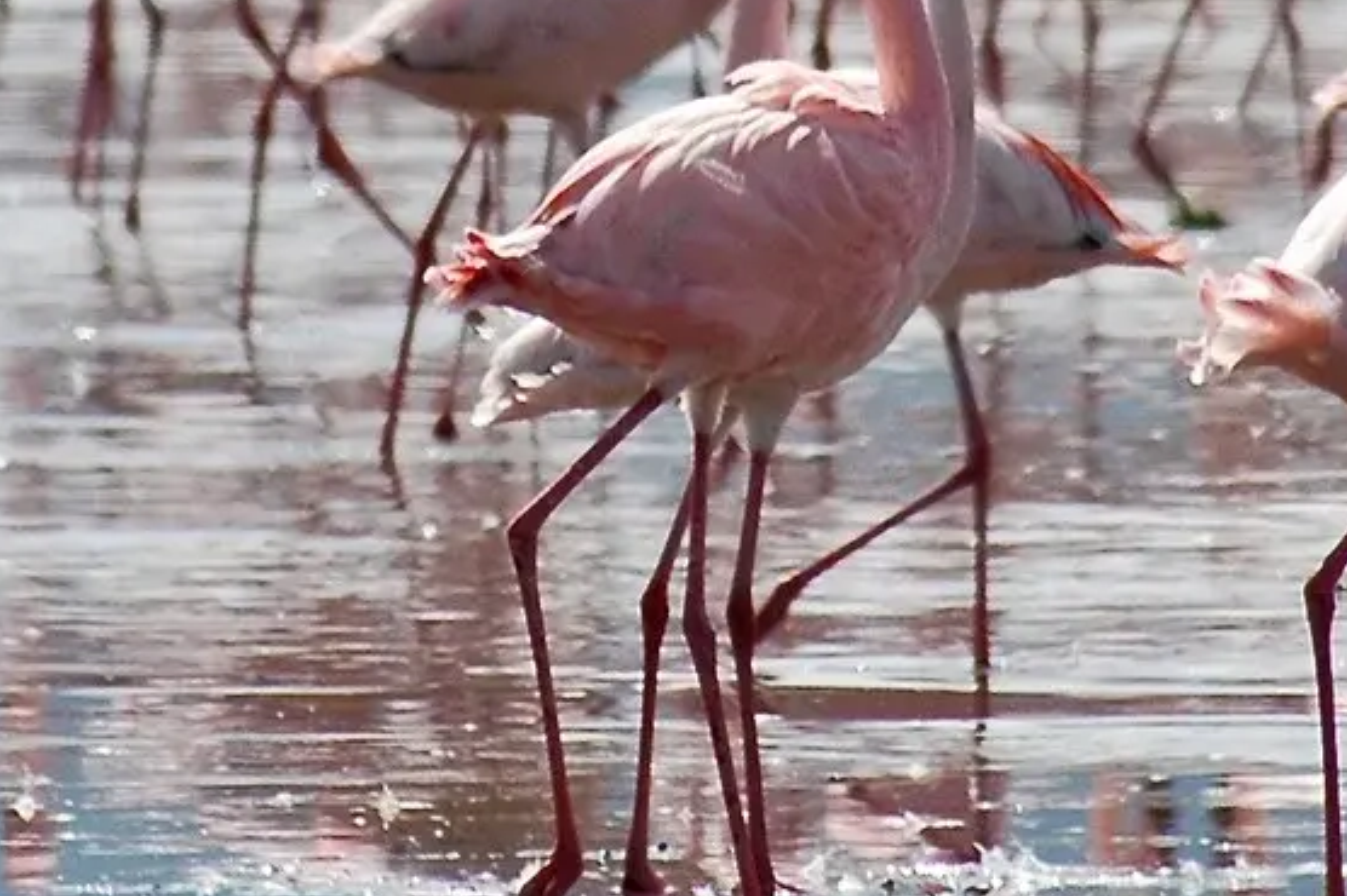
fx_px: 58146
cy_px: -109
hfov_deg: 1.3
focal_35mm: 1555
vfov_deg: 0.9
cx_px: 538
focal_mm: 300
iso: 200
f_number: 10
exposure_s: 1/400
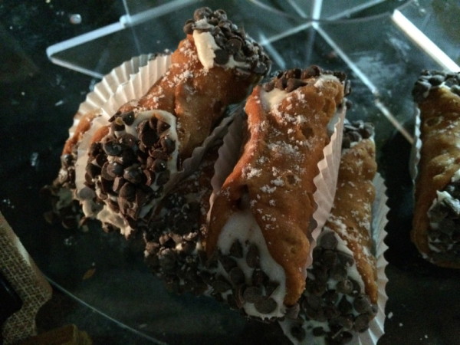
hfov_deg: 60.0
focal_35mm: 30
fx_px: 399
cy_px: 172
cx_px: 230
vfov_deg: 46.8
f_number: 2.2
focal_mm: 4.12
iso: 1000
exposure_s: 1/15
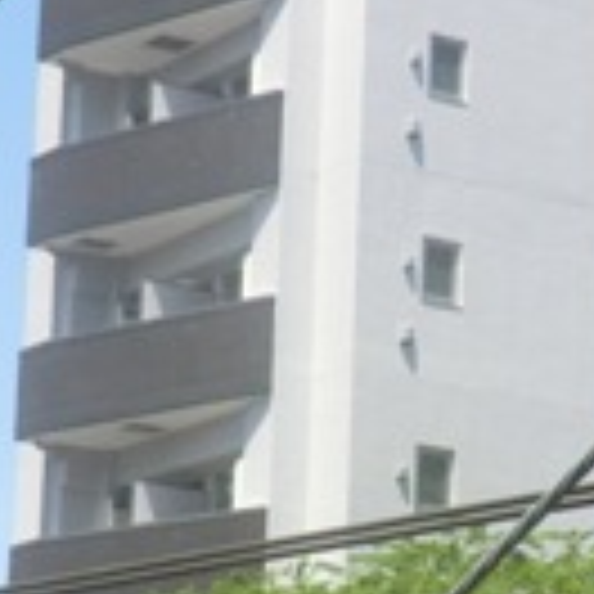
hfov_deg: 10.2
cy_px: 526
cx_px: 500
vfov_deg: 10.2
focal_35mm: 171
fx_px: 3320
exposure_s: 1/500
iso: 80
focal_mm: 7.1
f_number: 3.8
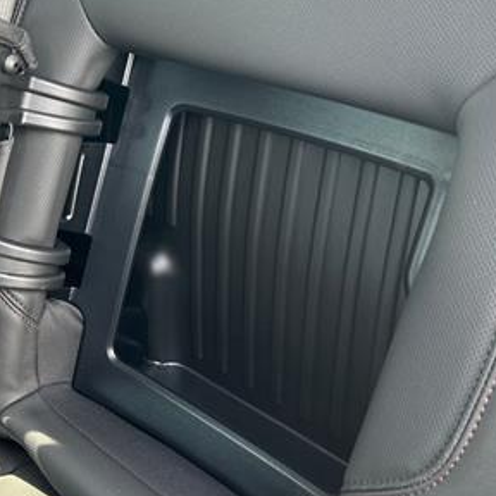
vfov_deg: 33.3
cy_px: 208
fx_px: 827
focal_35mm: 51
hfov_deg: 32.6
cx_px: 107
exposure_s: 1/100
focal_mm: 5.7
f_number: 1.5
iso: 100
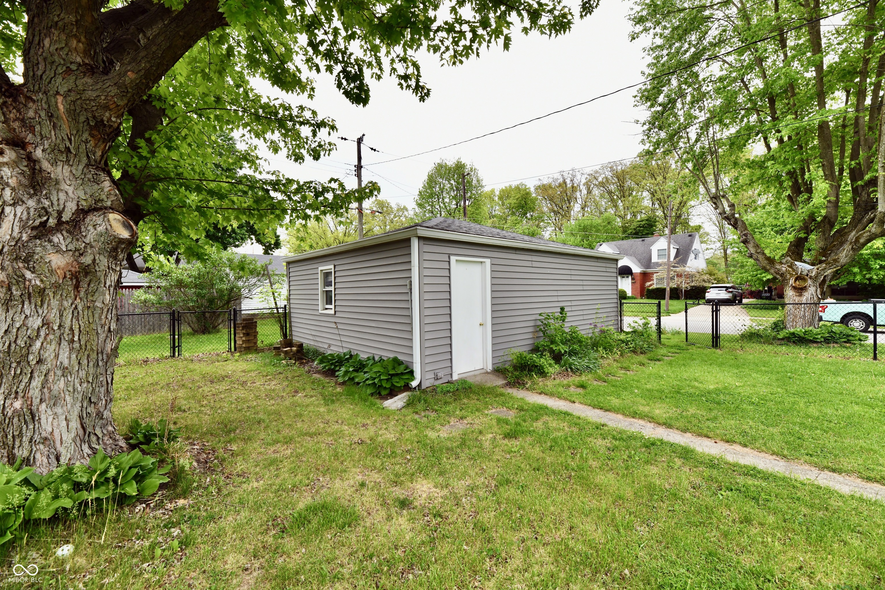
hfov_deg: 104.3
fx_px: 344
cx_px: 442
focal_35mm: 14
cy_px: 295
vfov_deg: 81.2
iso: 640
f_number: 9
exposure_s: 1/320
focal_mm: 14
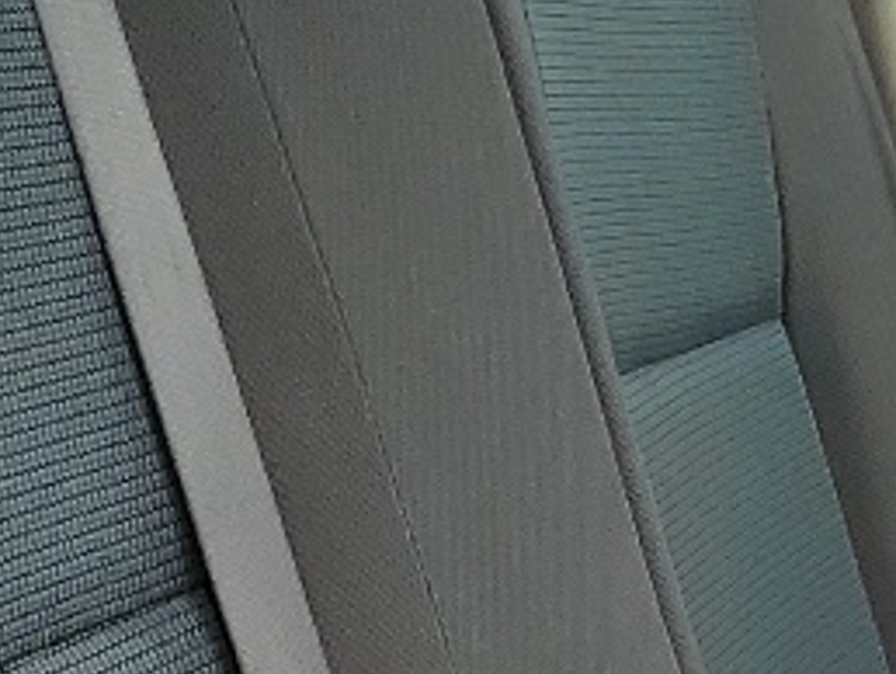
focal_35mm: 161
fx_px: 4171
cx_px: 959
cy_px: 1550
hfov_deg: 12.1
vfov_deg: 8.5
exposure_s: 1/256
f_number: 1.5
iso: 50
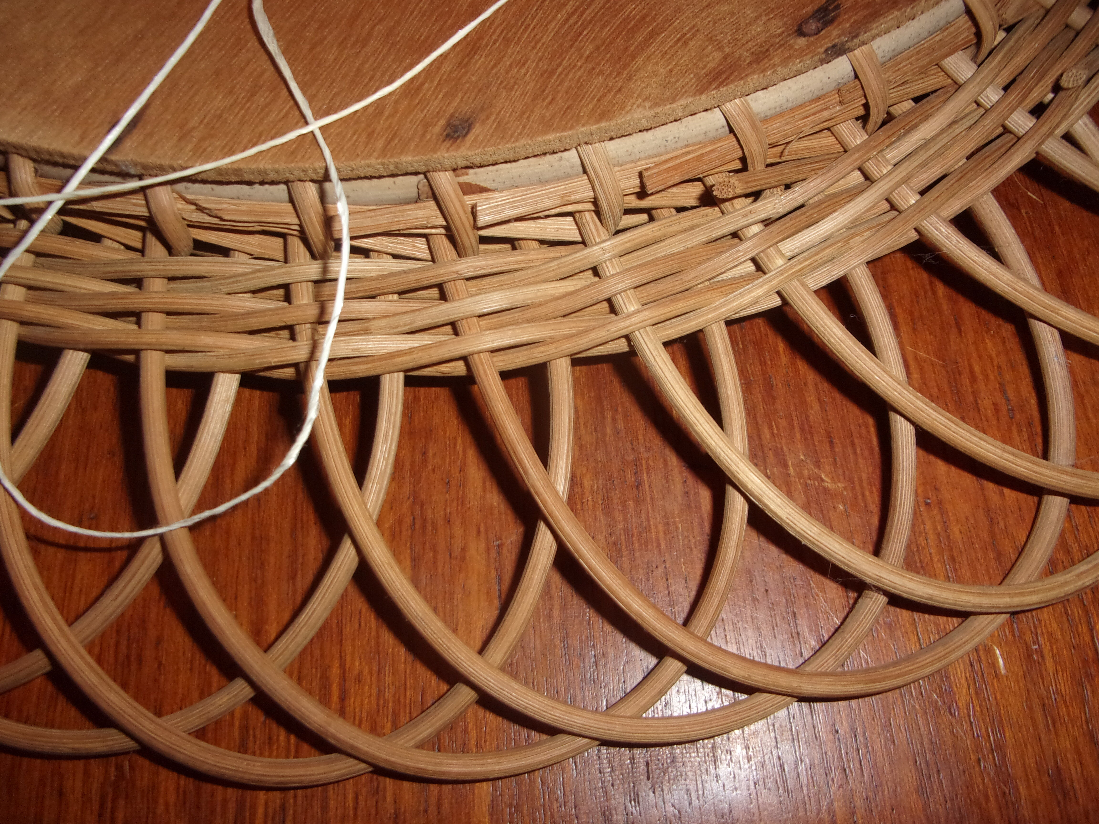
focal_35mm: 28
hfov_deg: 63.4
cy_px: 412
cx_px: 550
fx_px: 889
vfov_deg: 49.7
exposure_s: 1/34
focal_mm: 5.1
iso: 125
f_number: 3.9
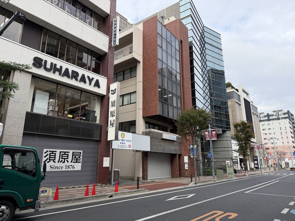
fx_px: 204
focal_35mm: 24
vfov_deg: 56.8
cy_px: 110
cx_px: 148
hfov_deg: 71.6
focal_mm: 6.76
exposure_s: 1/1653
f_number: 1.78
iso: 100
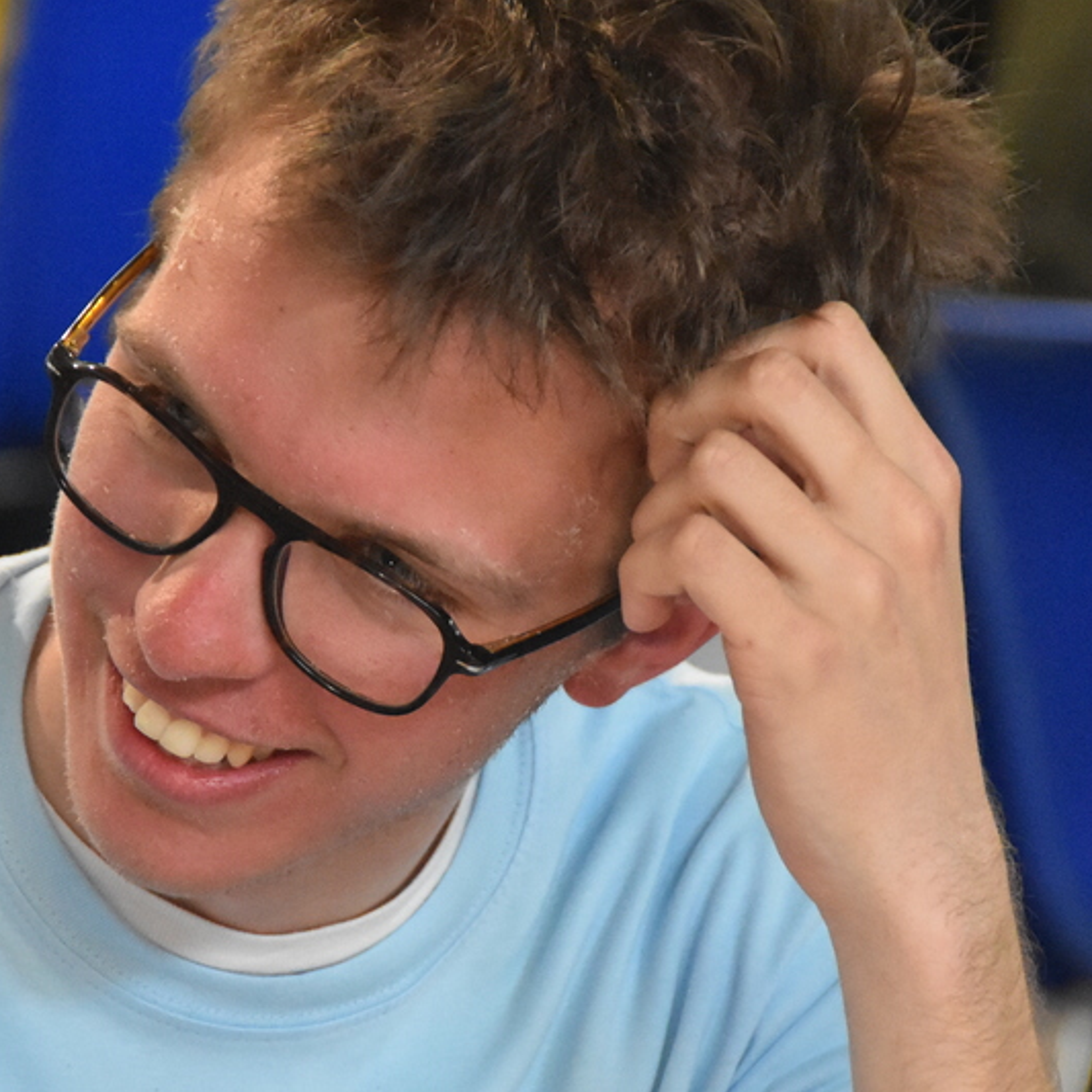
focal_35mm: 488
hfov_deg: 3.6
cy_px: 602
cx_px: 436
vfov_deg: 3.6
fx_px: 17417
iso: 5600
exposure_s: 1/250
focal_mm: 170
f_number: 5.6
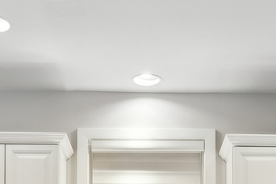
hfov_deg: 22.6
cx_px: 178
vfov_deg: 13.3
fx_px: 690
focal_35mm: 90
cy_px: 354
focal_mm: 19
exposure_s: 1/2
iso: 200
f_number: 8
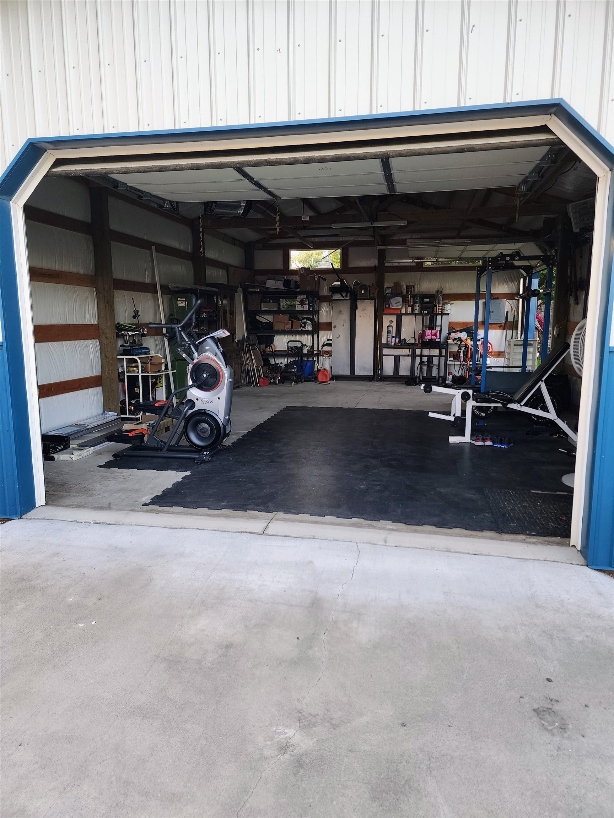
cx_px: 307
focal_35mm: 23
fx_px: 544
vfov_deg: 73.9
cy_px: 409
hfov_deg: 58.9
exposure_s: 1/180
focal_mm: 6.4
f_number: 1.8
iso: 125
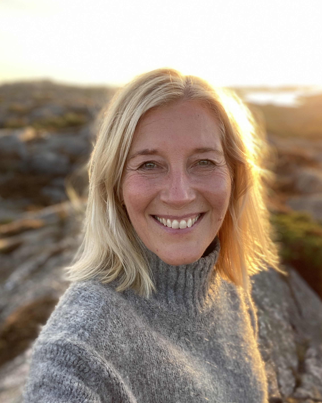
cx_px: 158
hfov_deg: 45.8
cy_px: 201
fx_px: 381
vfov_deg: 55.7
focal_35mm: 32
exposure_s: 1/122
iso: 80
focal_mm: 2.71
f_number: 2.2
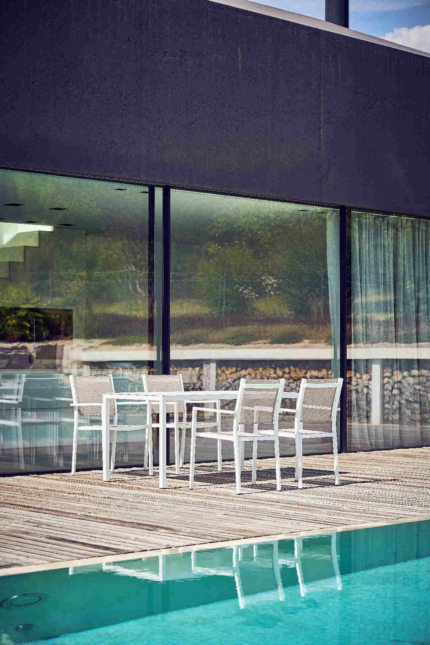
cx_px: 215
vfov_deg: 28.8
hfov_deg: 19.5
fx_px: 1254
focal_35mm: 70
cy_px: 322
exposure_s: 1/500
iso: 100
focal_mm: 70
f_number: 6.3
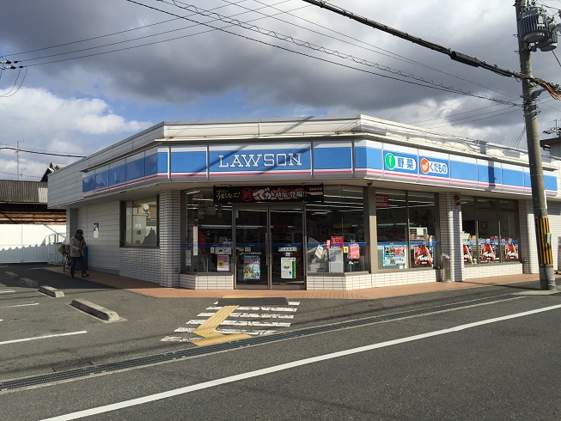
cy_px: 210
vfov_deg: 48.2
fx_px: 470
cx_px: 280
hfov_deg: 61.7
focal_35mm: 29
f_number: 2.2
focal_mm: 4.15
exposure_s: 1/3049
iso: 32
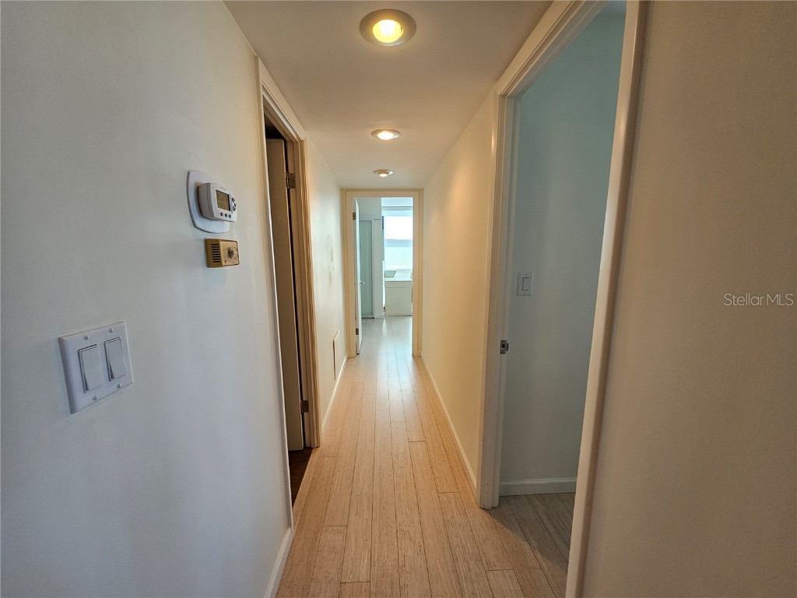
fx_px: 299
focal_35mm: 13
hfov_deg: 106.2
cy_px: 299
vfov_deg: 89.9
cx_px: 398
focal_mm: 2.2
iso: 125
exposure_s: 1/60
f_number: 2.2
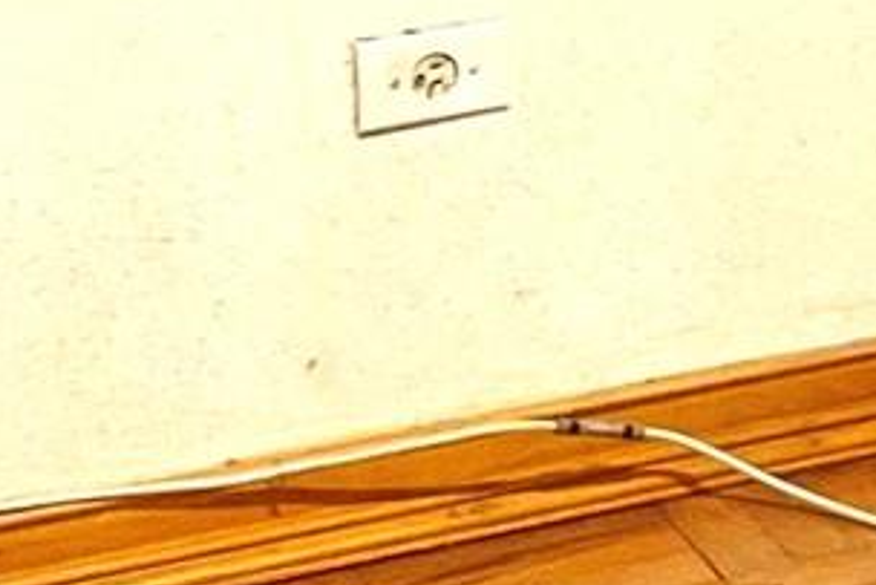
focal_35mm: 182
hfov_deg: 10.8
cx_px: 1406
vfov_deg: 7.2
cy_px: -700
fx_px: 4431
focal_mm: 4.2
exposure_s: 1/60
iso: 80
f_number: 1.6
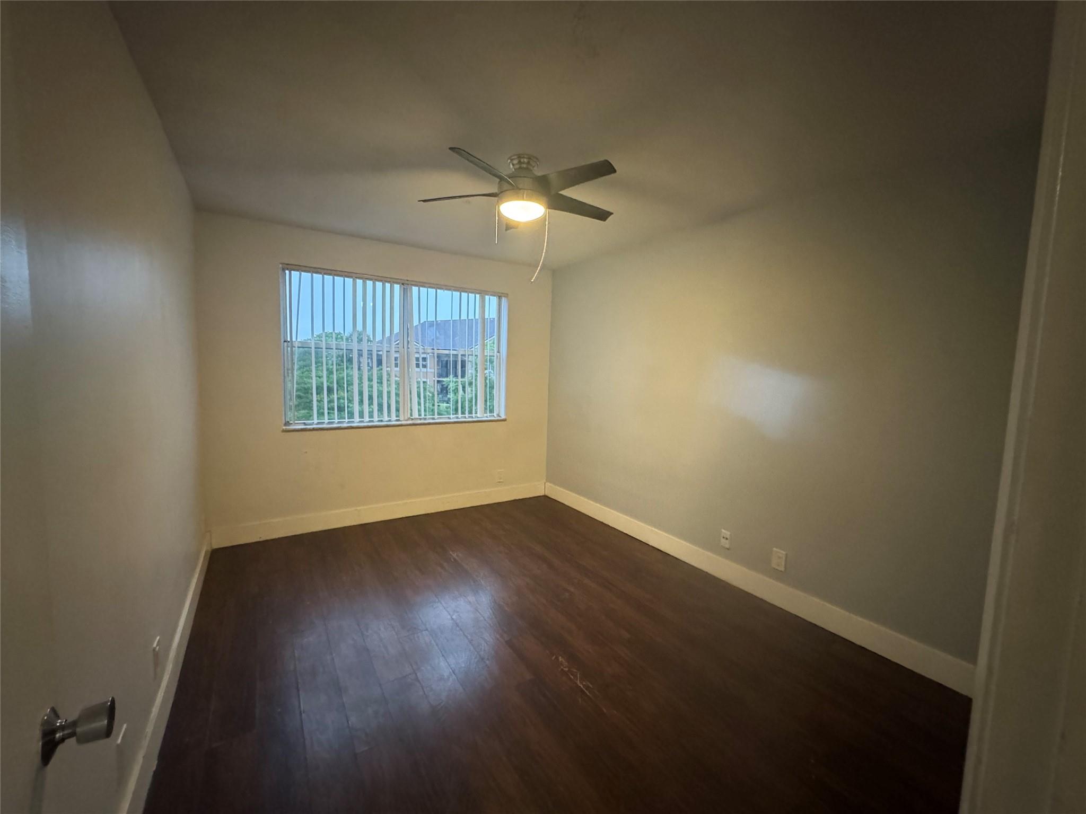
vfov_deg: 85.7
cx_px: 543
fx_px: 439
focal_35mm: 14
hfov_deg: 102.1
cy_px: 407
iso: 1250
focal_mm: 2.22
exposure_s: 1/60
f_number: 2.2
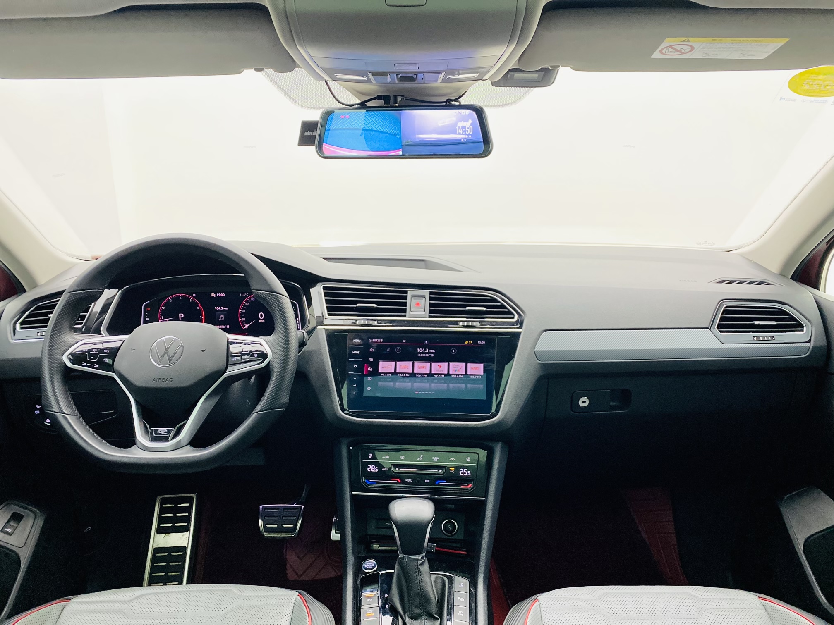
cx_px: 417
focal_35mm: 26
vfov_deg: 53.1
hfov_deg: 67.3
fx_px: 626
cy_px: 312
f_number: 1.8
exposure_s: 1/50
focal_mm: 4.25
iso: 500
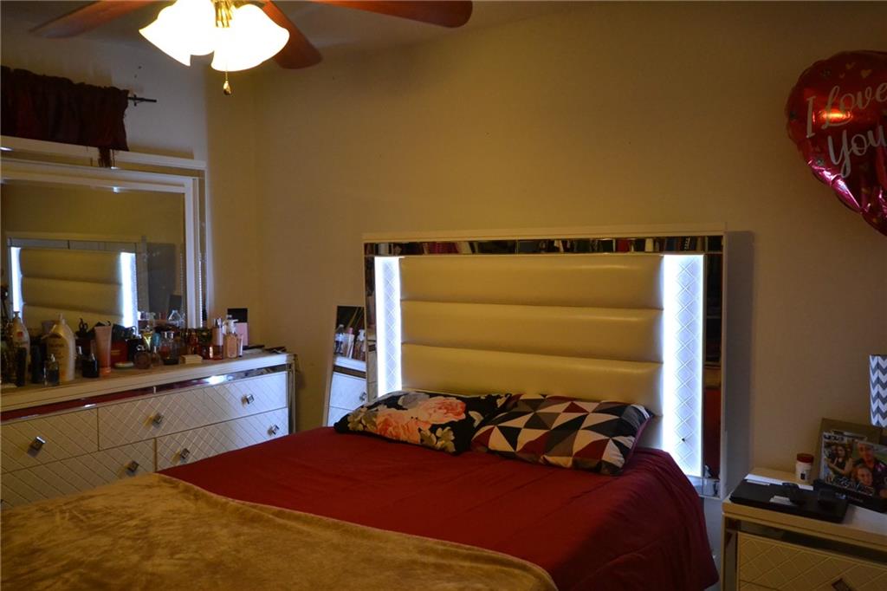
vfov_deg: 43.6
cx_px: 444
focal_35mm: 30
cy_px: 296
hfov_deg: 61.9
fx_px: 739
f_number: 5.6
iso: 2500
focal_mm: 20
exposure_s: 1/60
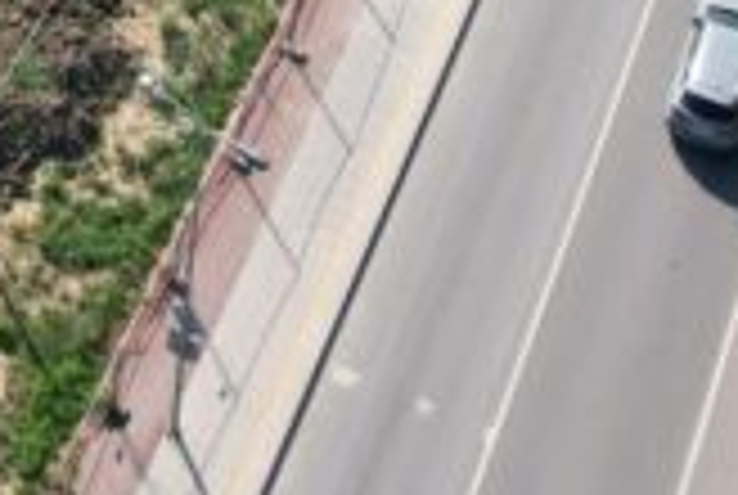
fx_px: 2814
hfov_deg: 14.4
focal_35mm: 137
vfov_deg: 8.8
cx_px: -207
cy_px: -808
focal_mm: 8.38
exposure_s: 1/1250
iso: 120
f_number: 2.8
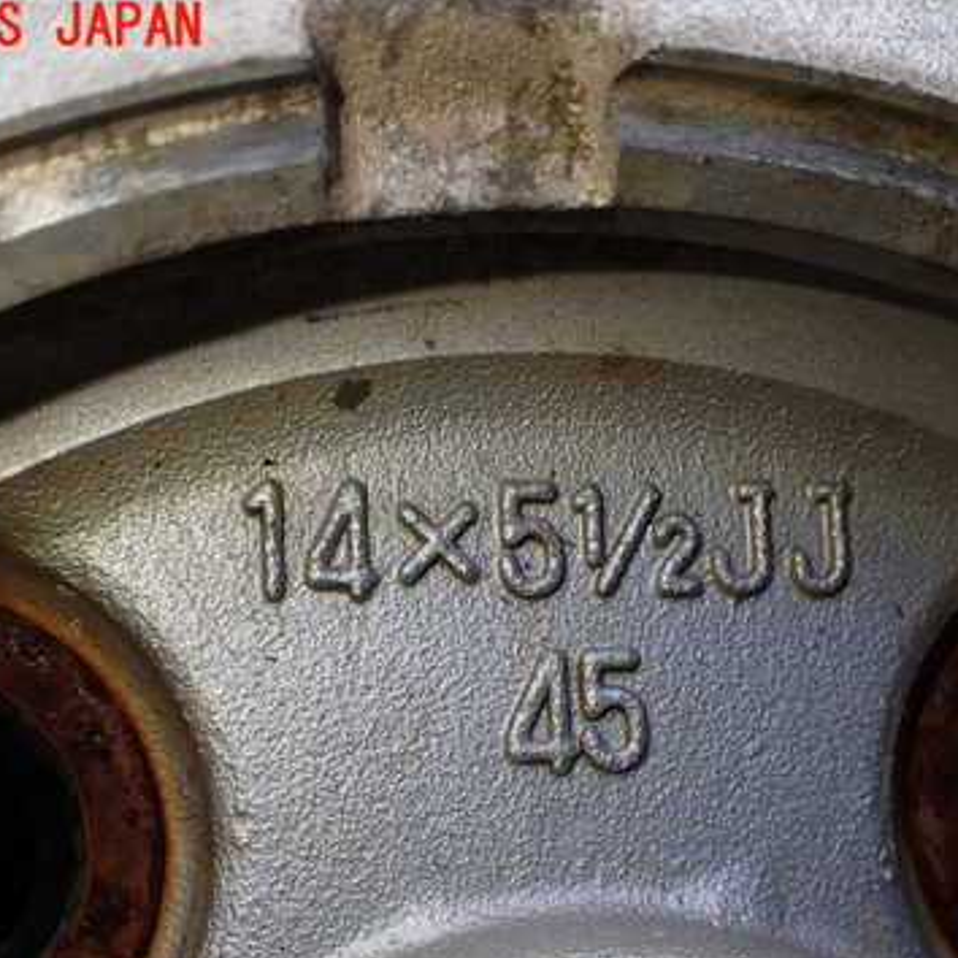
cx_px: 522
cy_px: 603
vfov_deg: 37.3
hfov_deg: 37.5
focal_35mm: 45
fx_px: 1409
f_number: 3.2
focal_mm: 5.4
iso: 100
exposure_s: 1/125
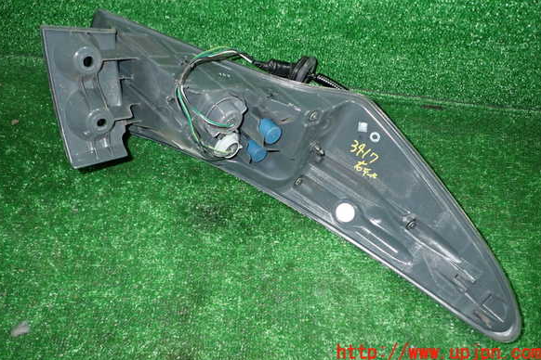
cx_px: 268
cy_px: 156
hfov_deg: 61.9
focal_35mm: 30
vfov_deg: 43.5
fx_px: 451
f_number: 6.3
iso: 500
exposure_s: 1/30
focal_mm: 5.05
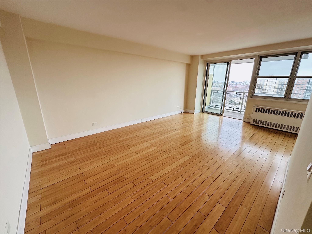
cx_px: 156
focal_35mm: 14
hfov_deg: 102.1
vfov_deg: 85.7
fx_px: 126
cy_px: 117
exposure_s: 1/99
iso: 125
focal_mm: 2.22
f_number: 2.2
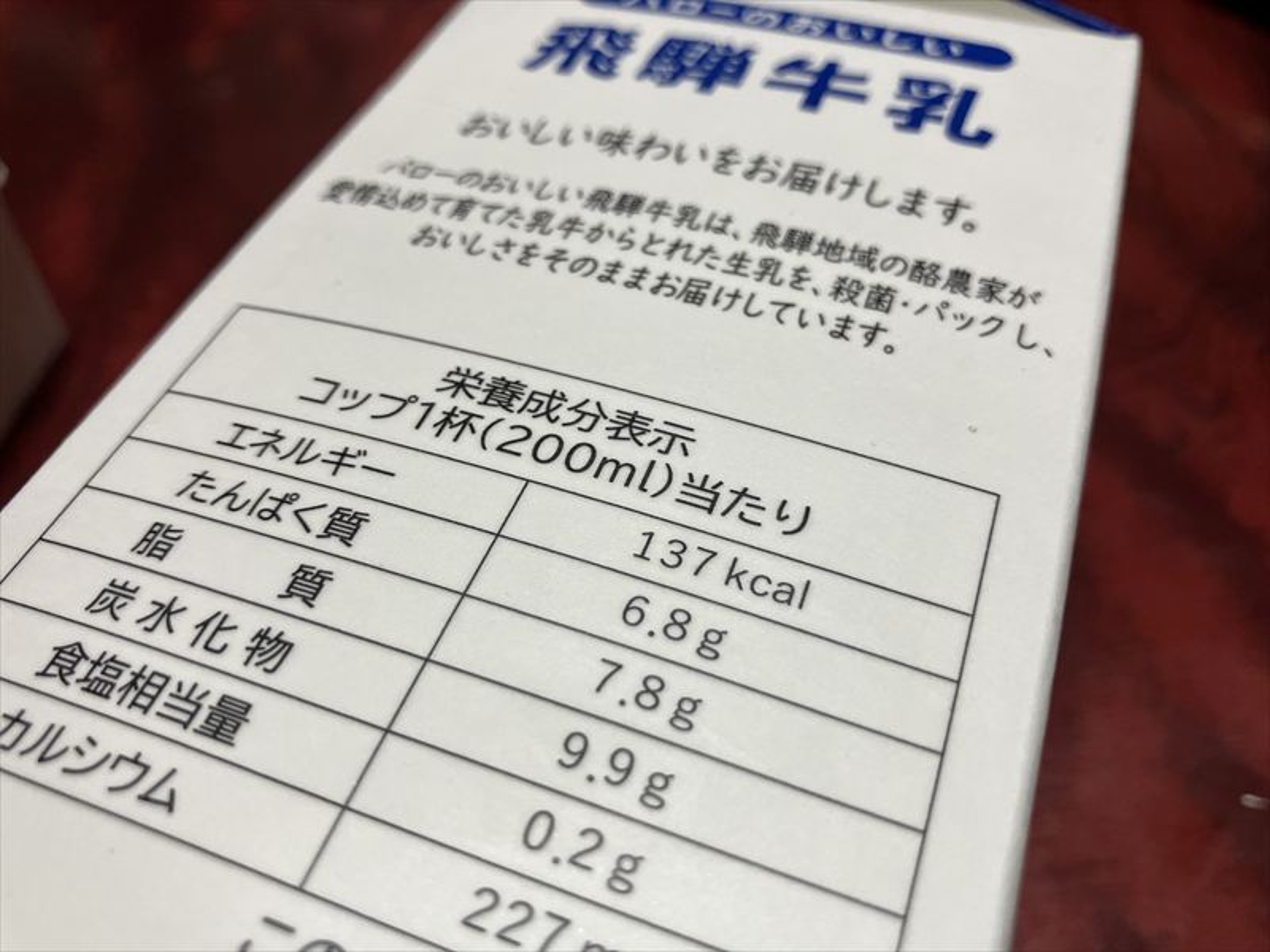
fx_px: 1027
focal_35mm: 28
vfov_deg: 49.7
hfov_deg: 63.4
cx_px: 635
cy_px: 476
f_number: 1.8
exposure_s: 1/120
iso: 80
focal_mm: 3.99
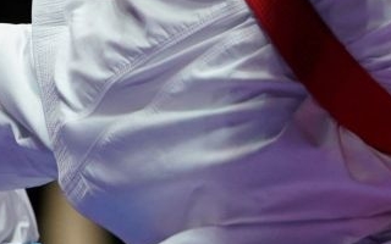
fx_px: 12233
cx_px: 169
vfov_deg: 1.1
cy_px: -34
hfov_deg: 1.8
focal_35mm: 1148
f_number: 2.8
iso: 2000
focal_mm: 200
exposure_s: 1/1000
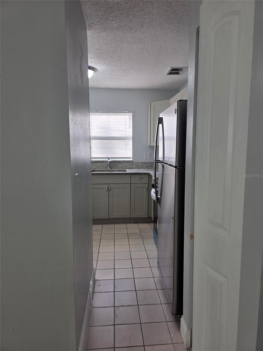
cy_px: 176
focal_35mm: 23
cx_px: 132
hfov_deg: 58.9
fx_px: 233
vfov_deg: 73.9
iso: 80
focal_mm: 6.3
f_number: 1.7
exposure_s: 1/182
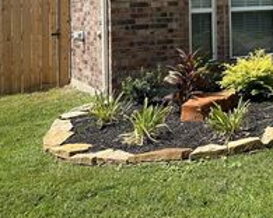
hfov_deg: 27.7
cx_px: 325
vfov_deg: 23.8
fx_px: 485
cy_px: -19
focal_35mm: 60
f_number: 1.78
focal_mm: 6.86
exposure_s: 1/2882
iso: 80
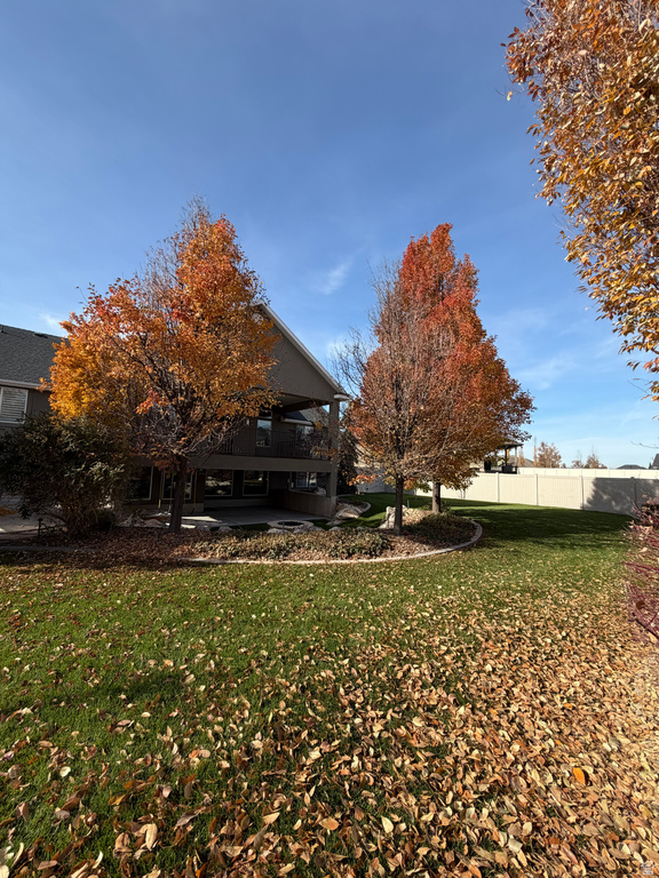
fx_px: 355
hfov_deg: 85.7
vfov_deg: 102.1
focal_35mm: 14
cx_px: 330
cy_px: 439
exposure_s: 1/770
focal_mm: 2.22
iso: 40
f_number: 2.2
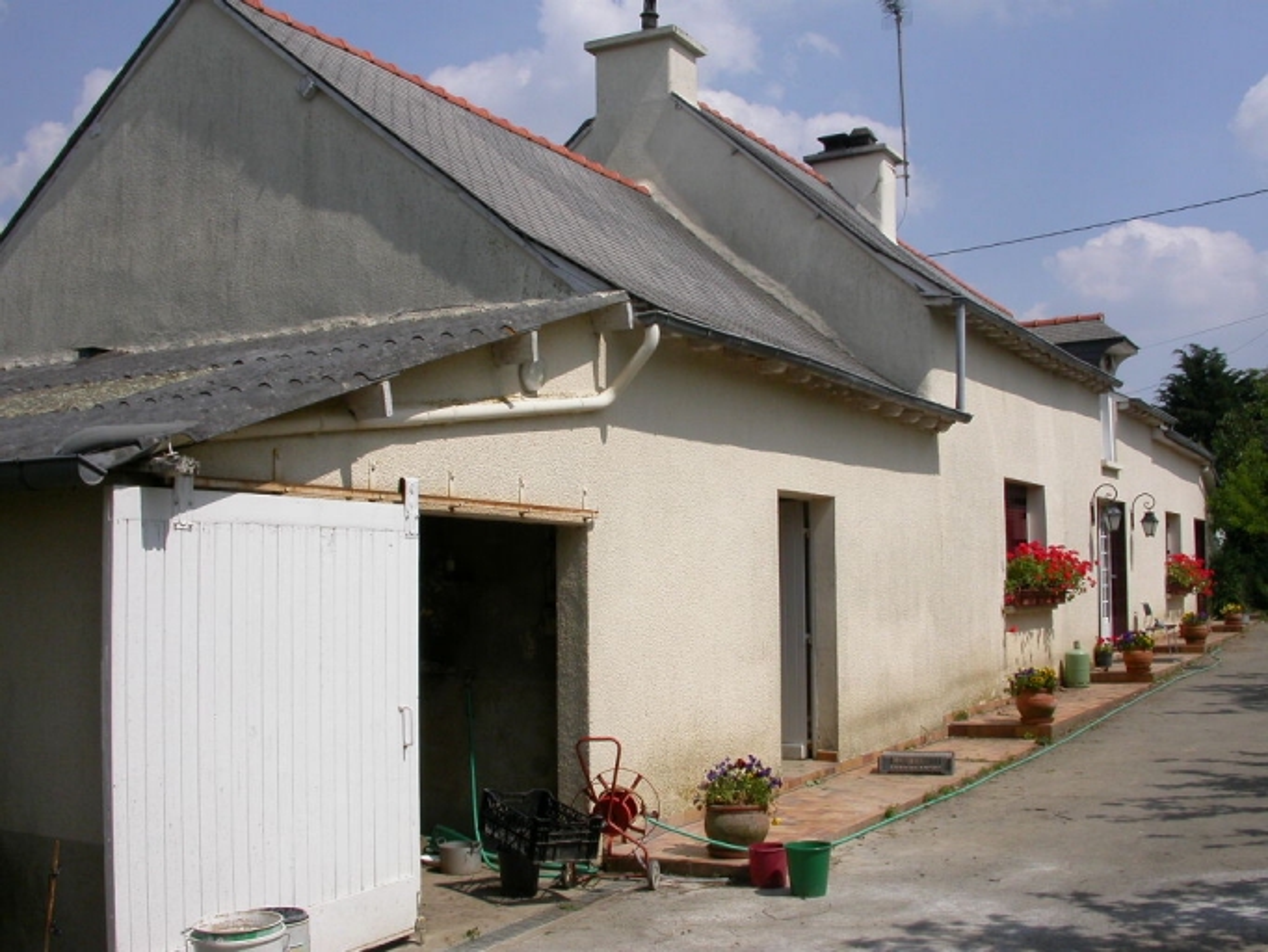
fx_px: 1392
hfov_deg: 49.0
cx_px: 634
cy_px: 476
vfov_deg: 37.7
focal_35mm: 38
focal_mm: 7.85
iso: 100
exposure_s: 1/708
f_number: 7.5
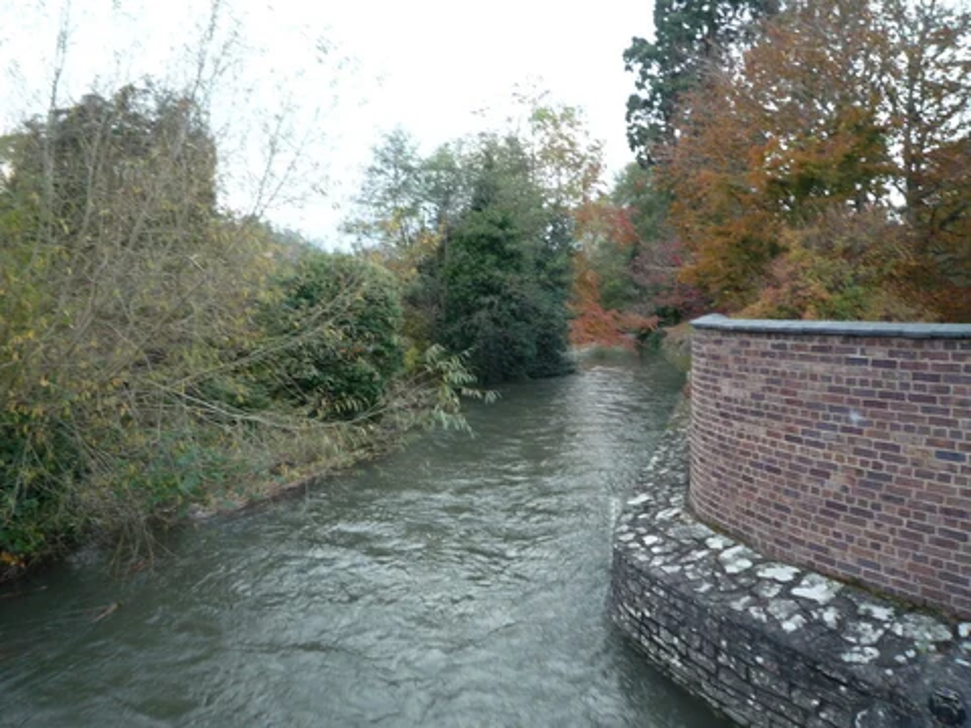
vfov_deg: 54.9
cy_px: 364
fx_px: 701
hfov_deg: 69.4
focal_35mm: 25
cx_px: 486
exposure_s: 1/30
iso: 160
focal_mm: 4.4
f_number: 2.8
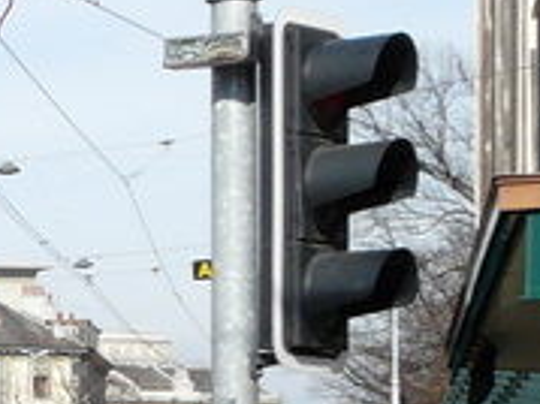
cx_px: -947
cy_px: 461
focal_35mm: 229
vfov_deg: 6.4
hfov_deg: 7.8
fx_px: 3570
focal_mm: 6.7
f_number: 5.6
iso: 100
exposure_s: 1/400
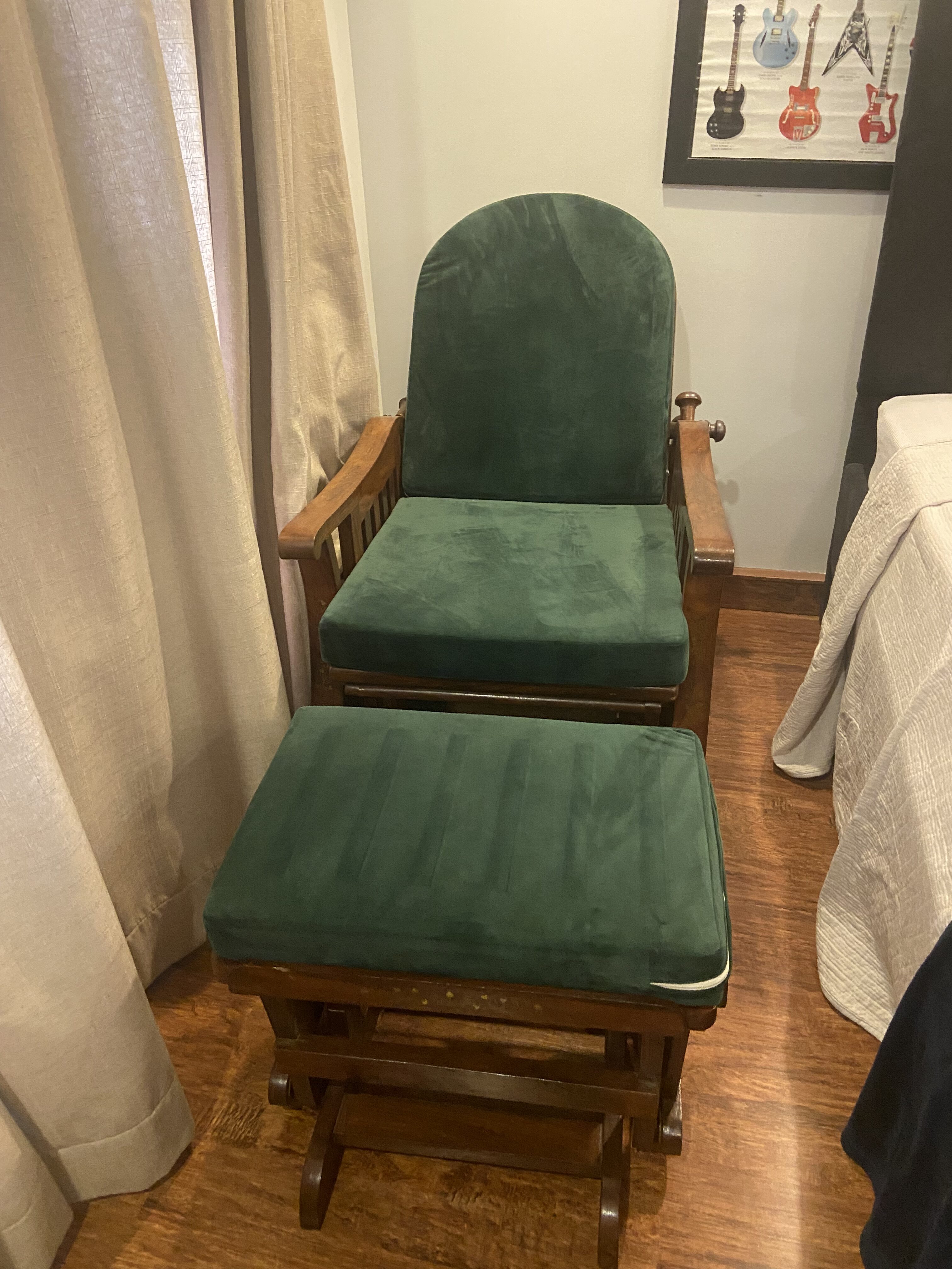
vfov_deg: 67.3
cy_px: 634
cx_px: 476
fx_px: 953
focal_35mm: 26
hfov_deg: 53.1
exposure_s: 1/33
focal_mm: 4.25
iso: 500
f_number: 1.8
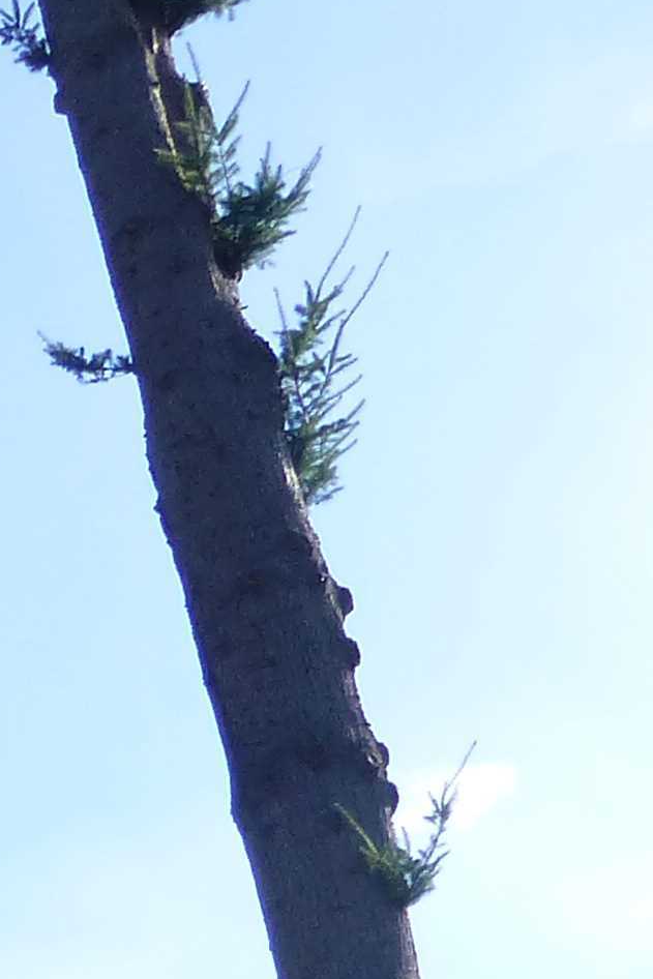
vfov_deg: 16.0
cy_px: 1600
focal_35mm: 114
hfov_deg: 10.0
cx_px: -1060
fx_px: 3100
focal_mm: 4.3
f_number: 4
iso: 100
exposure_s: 1/400
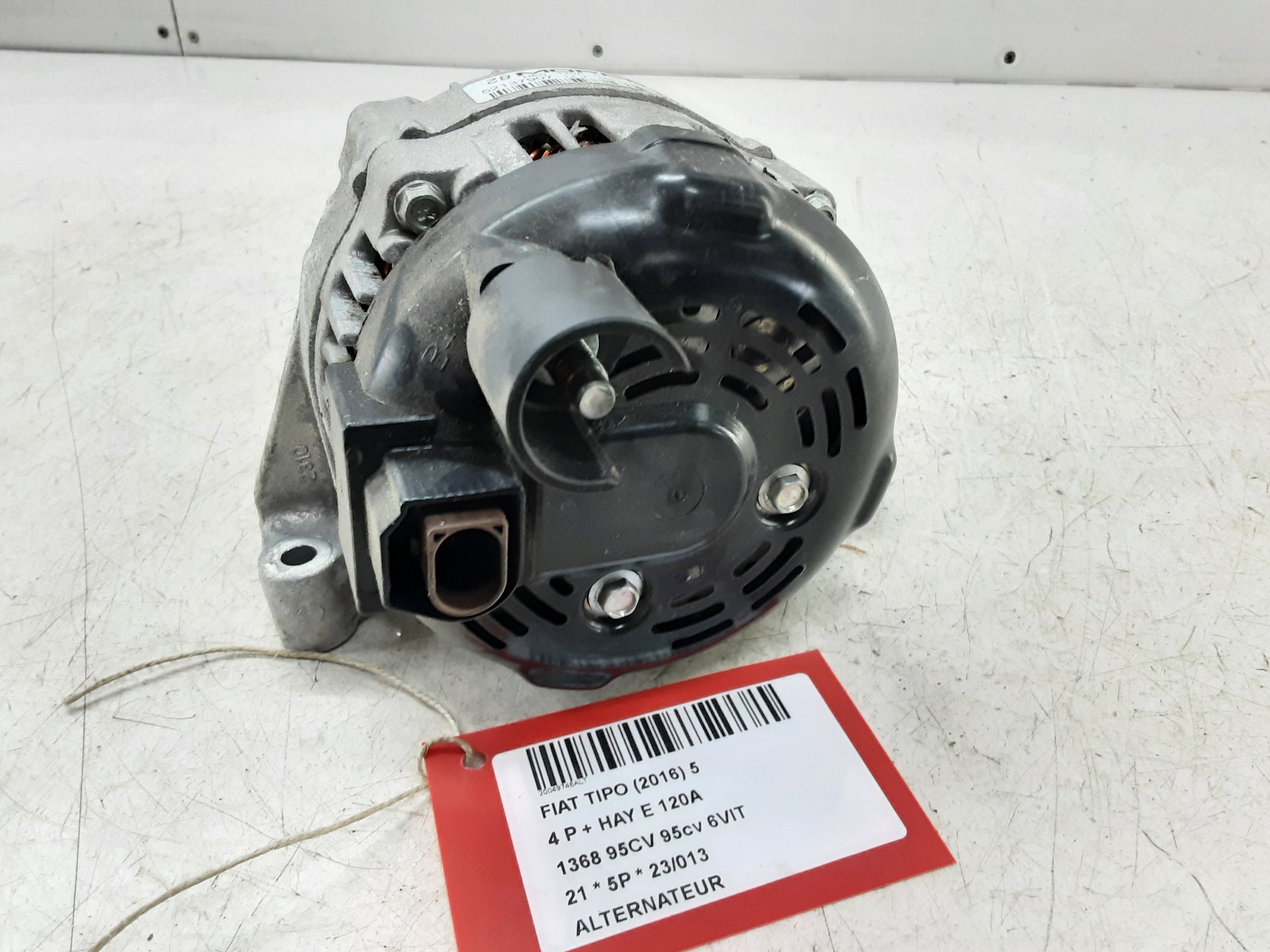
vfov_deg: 51.4
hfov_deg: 65.3
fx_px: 991
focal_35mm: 27
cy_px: 476
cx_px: 635
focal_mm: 2.91
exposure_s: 1/50
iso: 160
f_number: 1.9
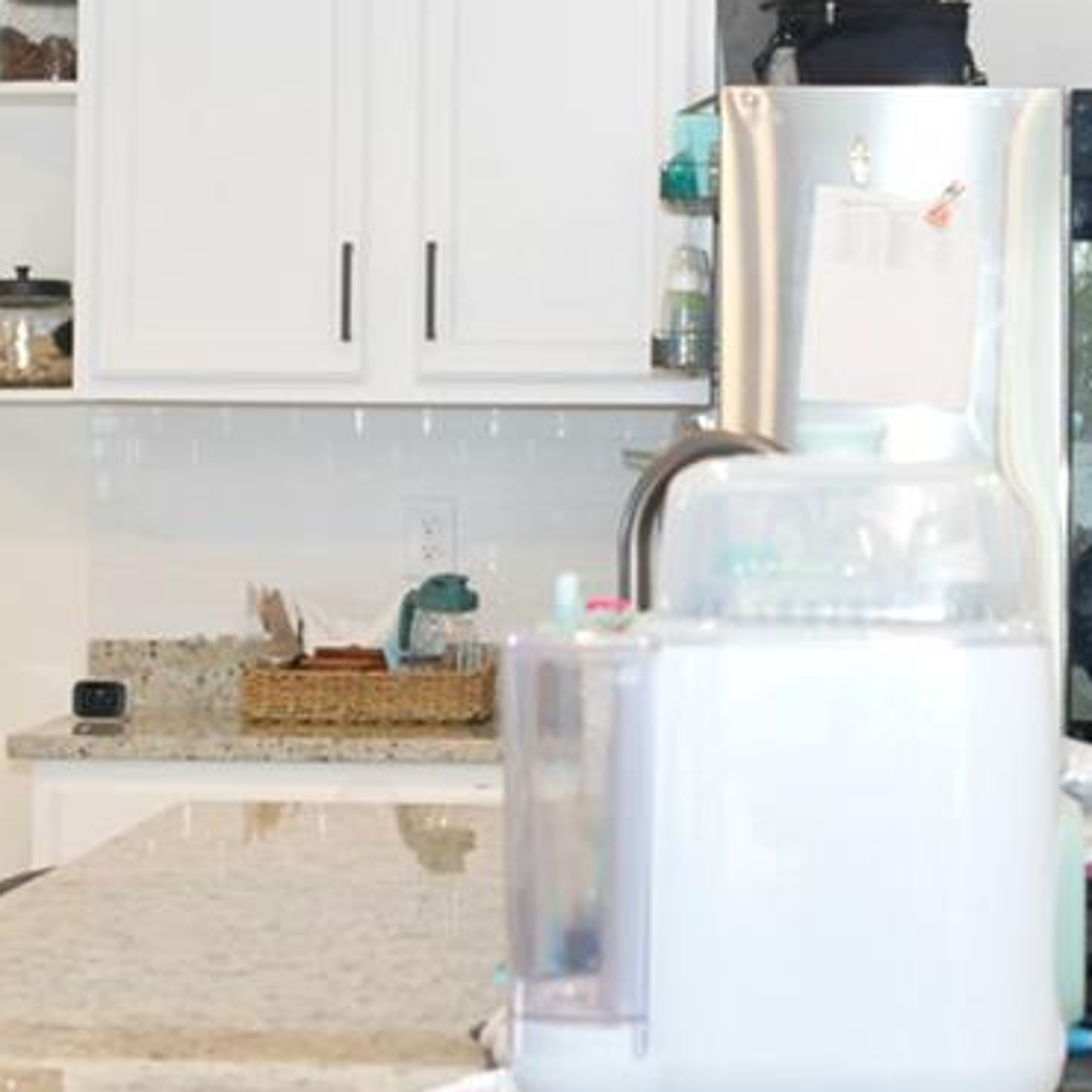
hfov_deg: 13.9
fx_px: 4461
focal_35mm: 125
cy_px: 336
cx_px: 918
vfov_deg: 13.9
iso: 640
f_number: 3.8
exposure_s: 1/50
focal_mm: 34
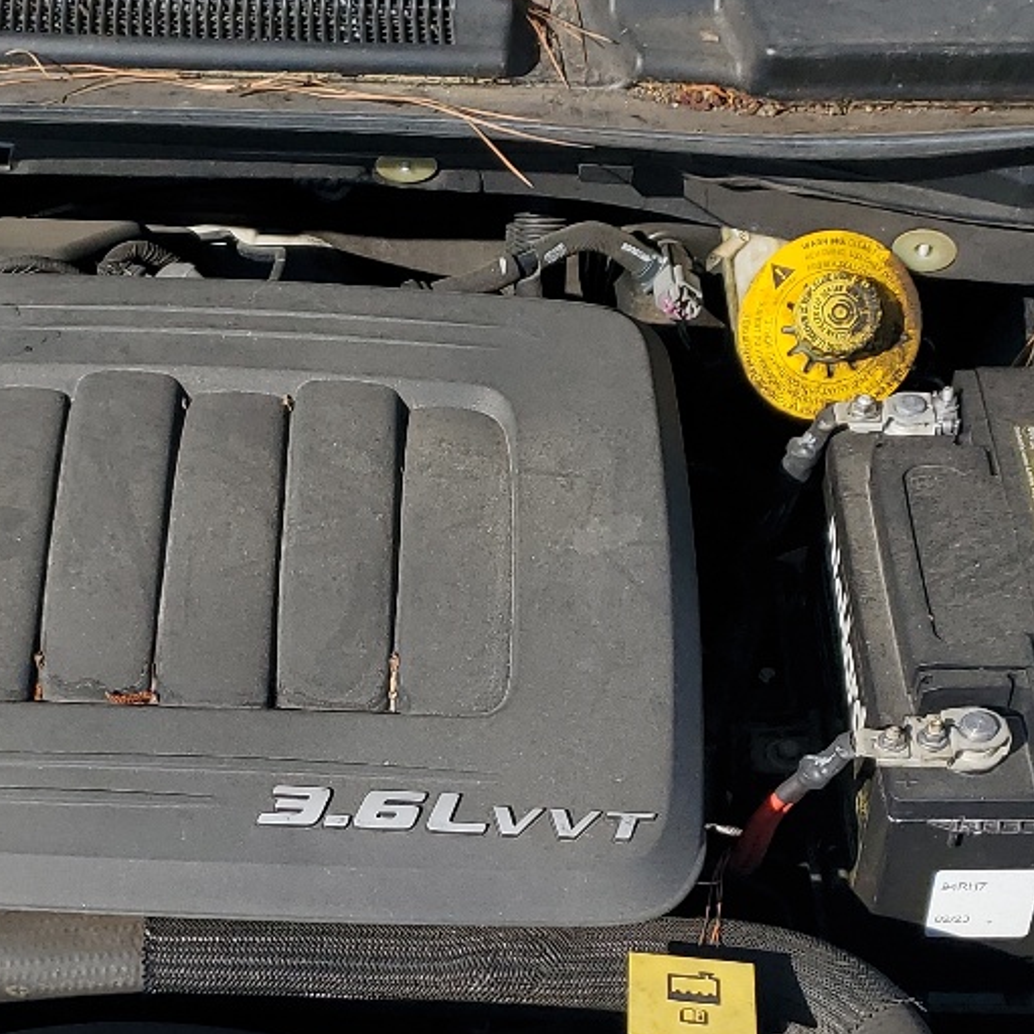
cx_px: 297
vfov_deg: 23.4
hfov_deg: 23.8
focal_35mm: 72
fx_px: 2433
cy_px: 913
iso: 50
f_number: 1.5
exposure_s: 1/3333
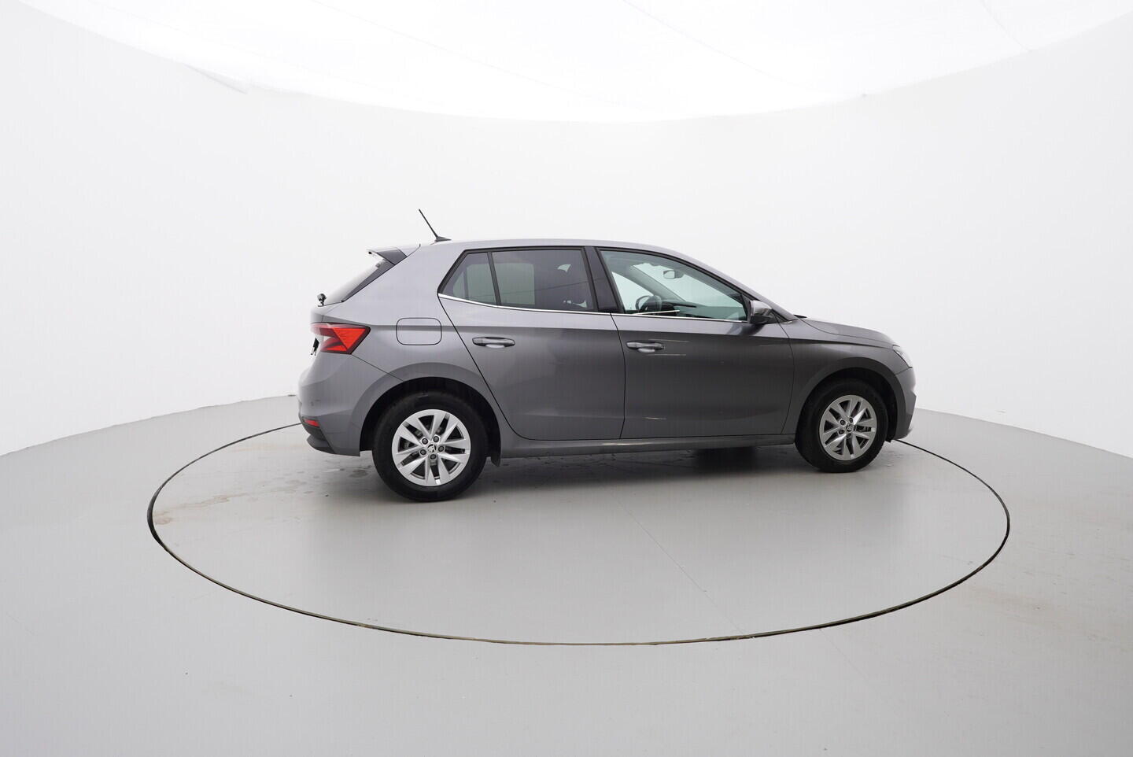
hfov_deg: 77.3
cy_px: 378
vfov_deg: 56.2
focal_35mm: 22
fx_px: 709
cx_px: 566
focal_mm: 15
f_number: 5
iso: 200
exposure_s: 1/80
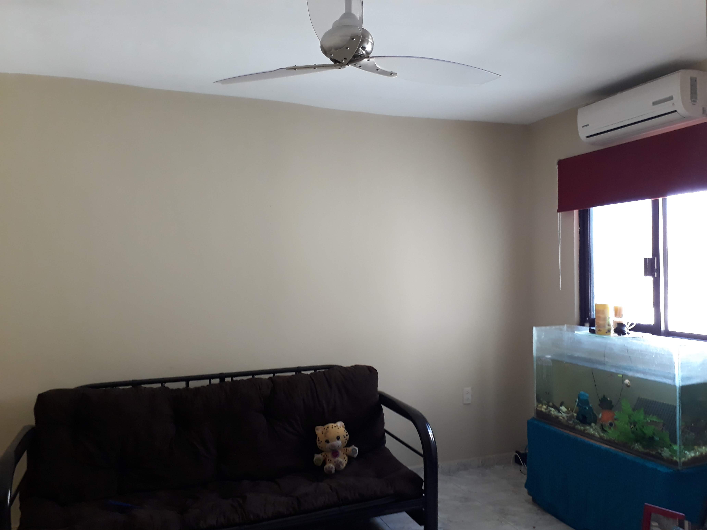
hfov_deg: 65.3
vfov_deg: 51.4
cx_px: 354
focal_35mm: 27
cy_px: 265
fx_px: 551
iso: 160
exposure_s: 1/30
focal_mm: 3.6
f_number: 1.9
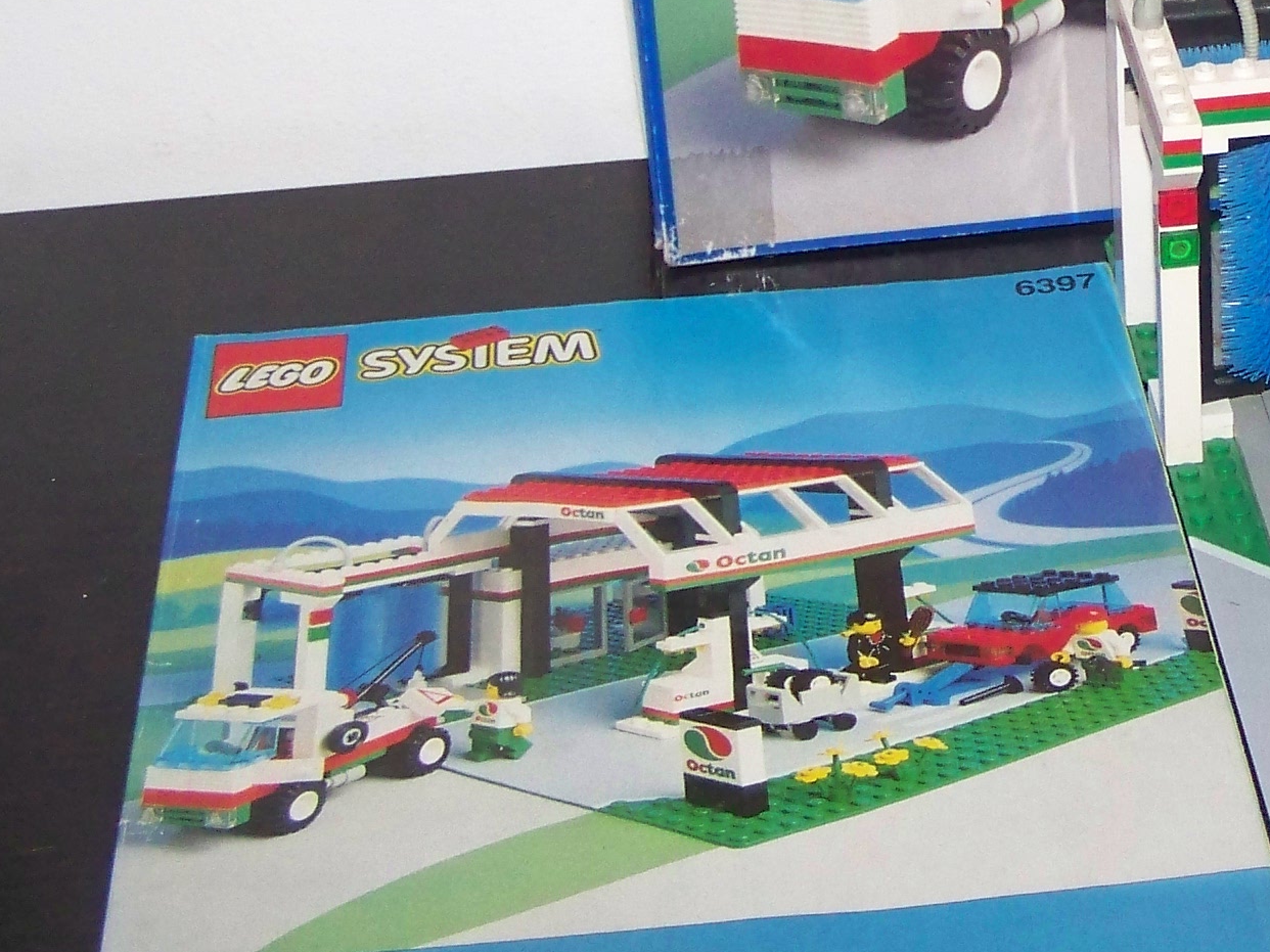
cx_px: 1284
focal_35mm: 94
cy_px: 84
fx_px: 3448
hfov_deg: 20.2
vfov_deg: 15.5
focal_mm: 6.3
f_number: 2.8
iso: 200
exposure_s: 1/30
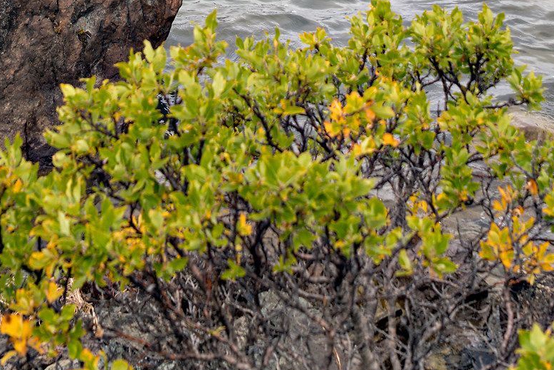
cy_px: -196
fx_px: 1139
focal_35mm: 74
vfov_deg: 16.6
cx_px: 314
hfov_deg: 27.3
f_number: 5
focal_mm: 24
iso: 100
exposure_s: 1/250
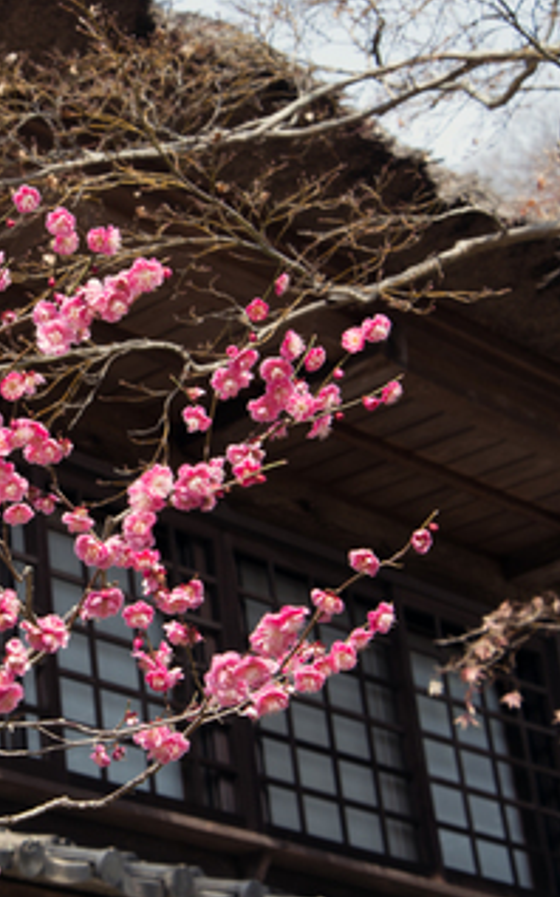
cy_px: 485
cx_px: -42
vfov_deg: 20.2
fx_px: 2516
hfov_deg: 12.5
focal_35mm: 103
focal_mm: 50
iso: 100
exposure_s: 1/125
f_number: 7.1
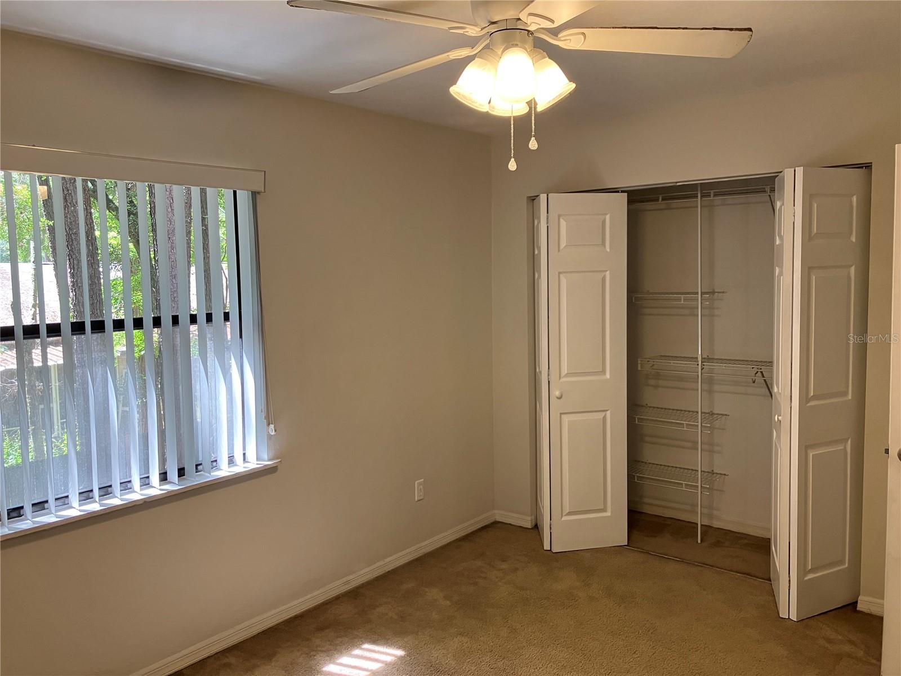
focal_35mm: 28
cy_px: 338
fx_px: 729
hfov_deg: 63.4
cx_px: 450
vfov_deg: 49.7
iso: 64
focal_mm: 3.99
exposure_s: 1/60
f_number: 1.8
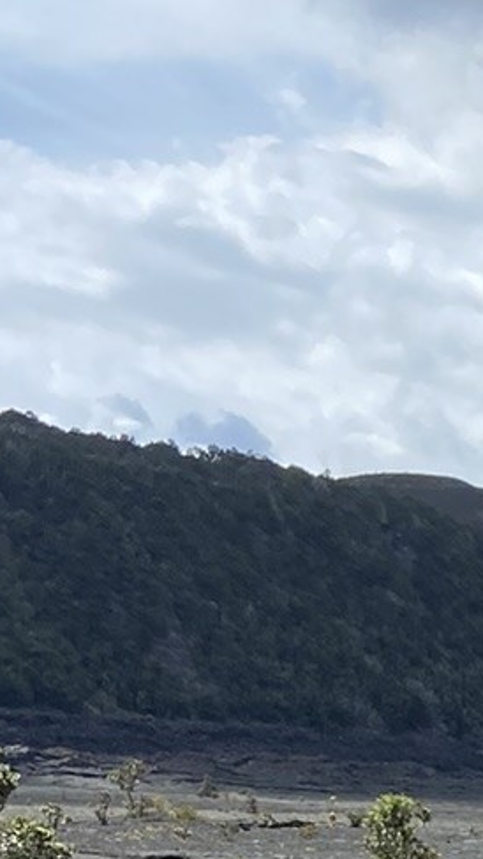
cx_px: 971
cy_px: 1296
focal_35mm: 119
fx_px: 2709
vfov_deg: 16.4
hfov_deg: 9.5
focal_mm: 4.2
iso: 32
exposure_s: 1/2268
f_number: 1.8
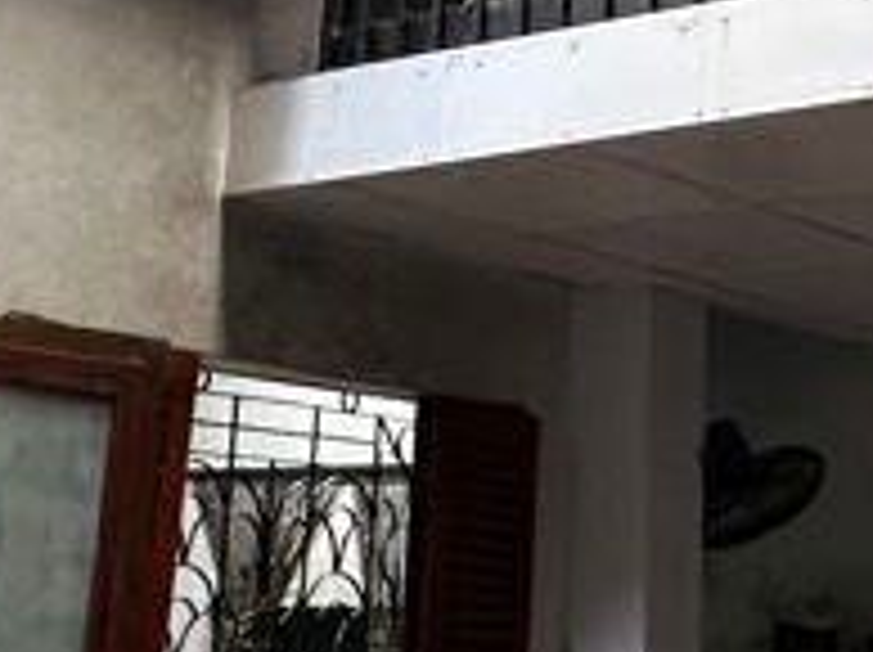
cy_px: -36
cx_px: 657
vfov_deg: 19.2
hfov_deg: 26.0
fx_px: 1864
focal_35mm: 74
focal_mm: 2.22
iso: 160
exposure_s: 1/50
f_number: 2.2
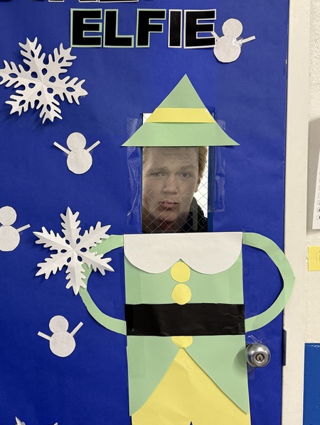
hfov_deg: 34.7
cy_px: 198
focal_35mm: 41
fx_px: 505
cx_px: 99
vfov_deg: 45.7
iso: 320
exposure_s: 1/60
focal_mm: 6.76
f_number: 1.78
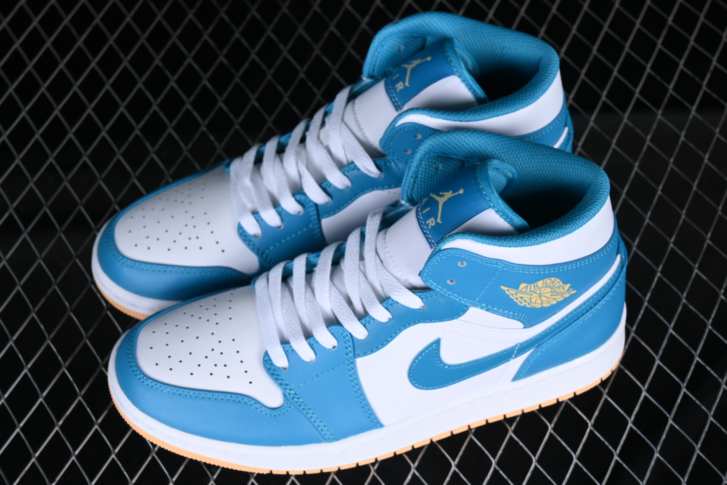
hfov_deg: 27.0
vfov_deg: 18.2
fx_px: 1514
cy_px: 242
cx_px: 364
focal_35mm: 75
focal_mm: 50
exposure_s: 1/80
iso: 160
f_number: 8
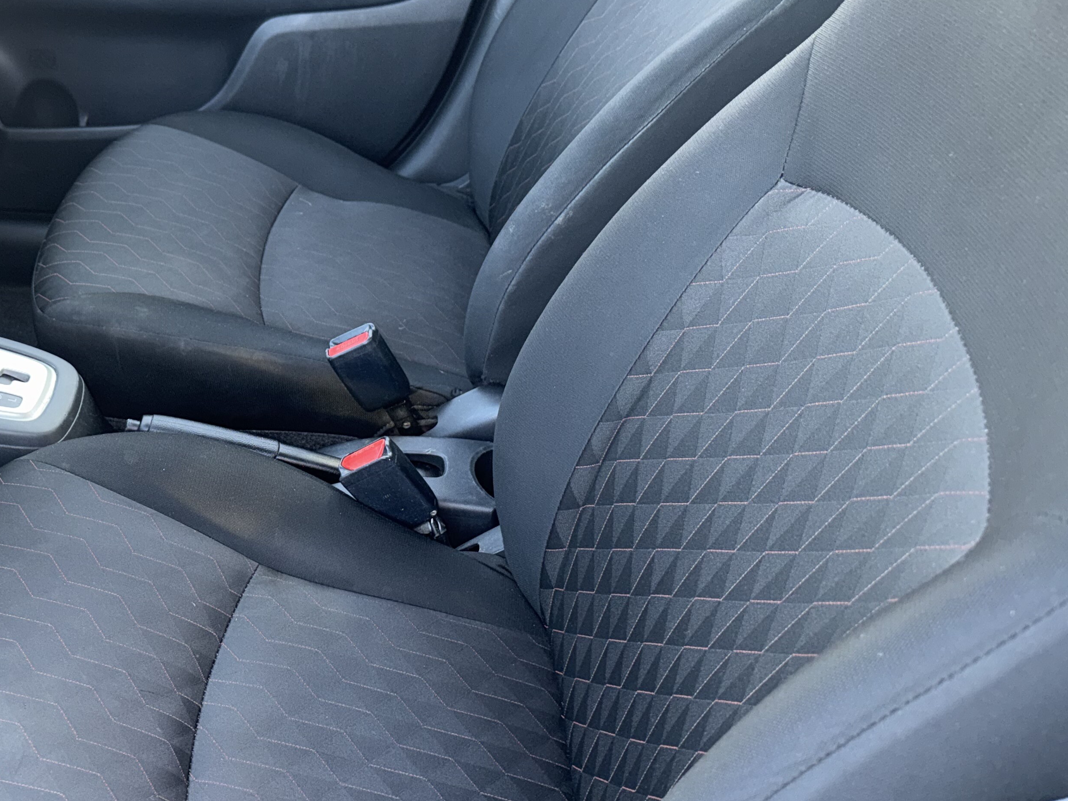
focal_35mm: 39
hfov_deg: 45.5
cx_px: 216
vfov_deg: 36.8
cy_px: 405
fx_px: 1203
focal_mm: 6.76
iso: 80
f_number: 1.78
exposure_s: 1/17
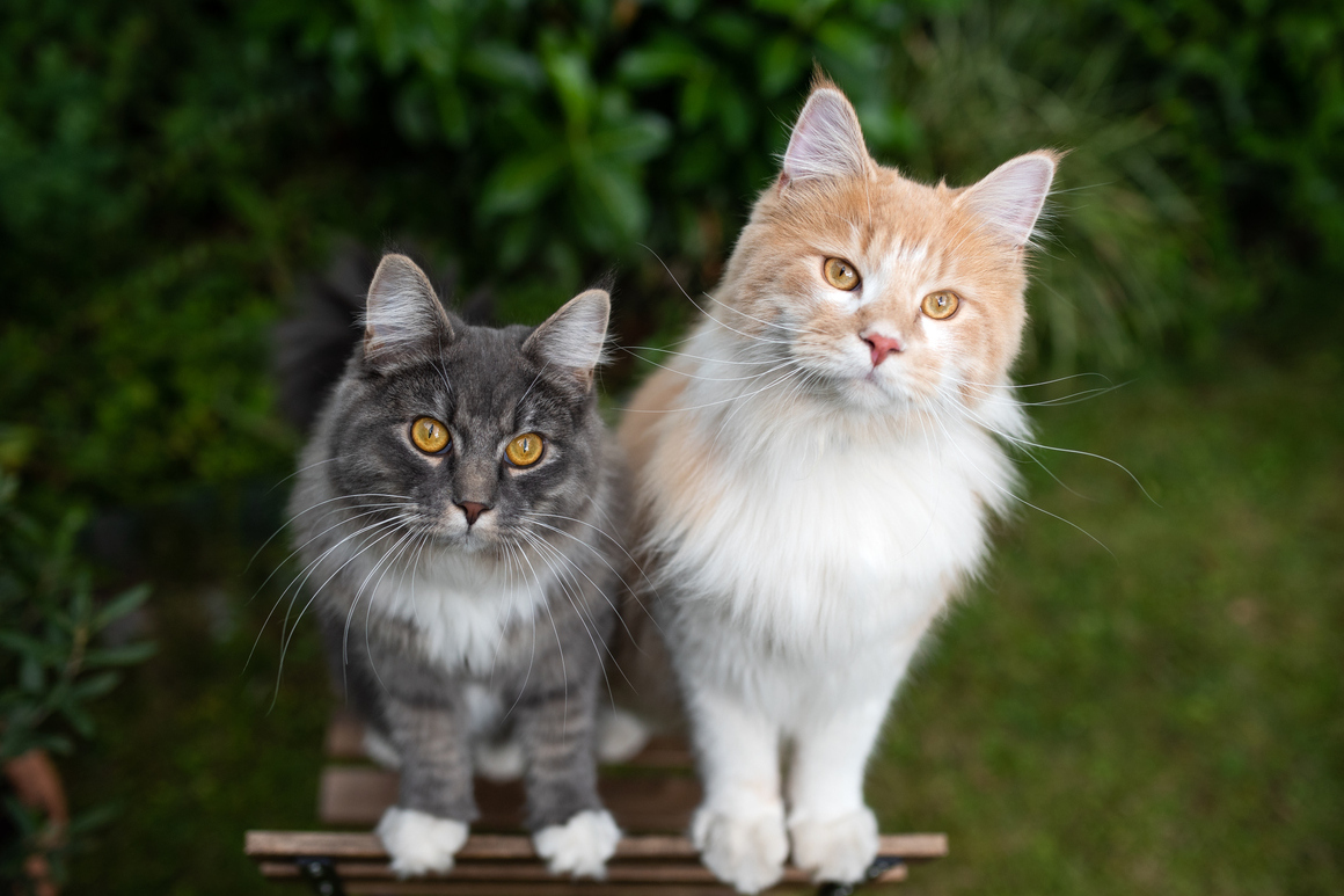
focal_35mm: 35
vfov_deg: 37.8
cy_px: 448
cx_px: 672
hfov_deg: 54.4
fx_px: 1306
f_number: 2.2
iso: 180
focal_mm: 35
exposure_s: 1/1000
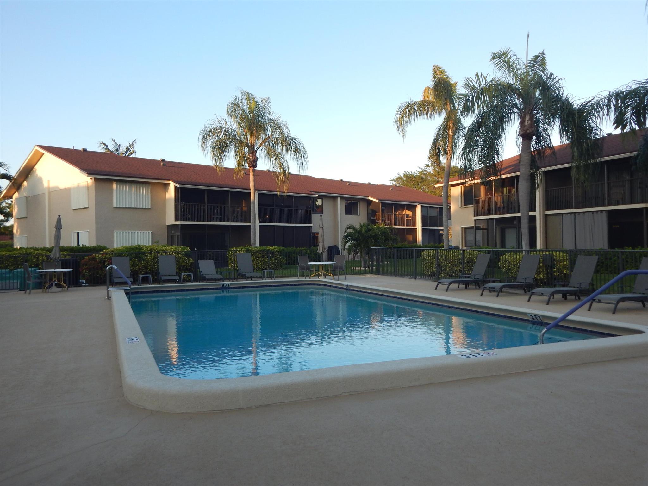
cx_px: 324
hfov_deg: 63.4
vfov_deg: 49.7
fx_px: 524
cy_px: 243
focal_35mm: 28
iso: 125
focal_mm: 5.1
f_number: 3.2
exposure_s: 1/320
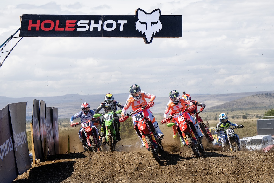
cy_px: 92
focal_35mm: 87
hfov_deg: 23.4
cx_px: 137
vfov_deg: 15.7
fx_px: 662
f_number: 5.6
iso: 200
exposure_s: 1/1600
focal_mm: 87
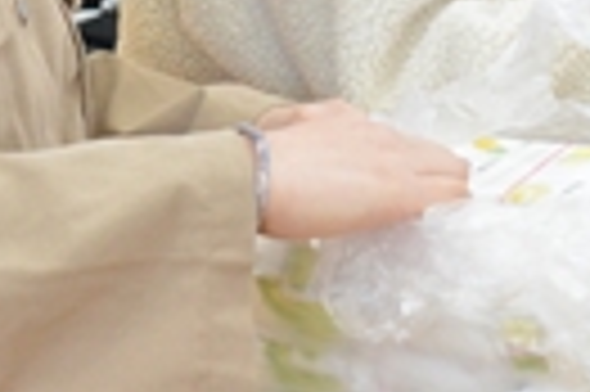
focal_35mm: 200
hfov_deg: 10.3
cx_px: 324
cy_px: -277
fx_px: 3272
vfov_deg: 6.7
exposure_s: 1/320
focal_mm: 35
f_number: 5.6
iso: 3200
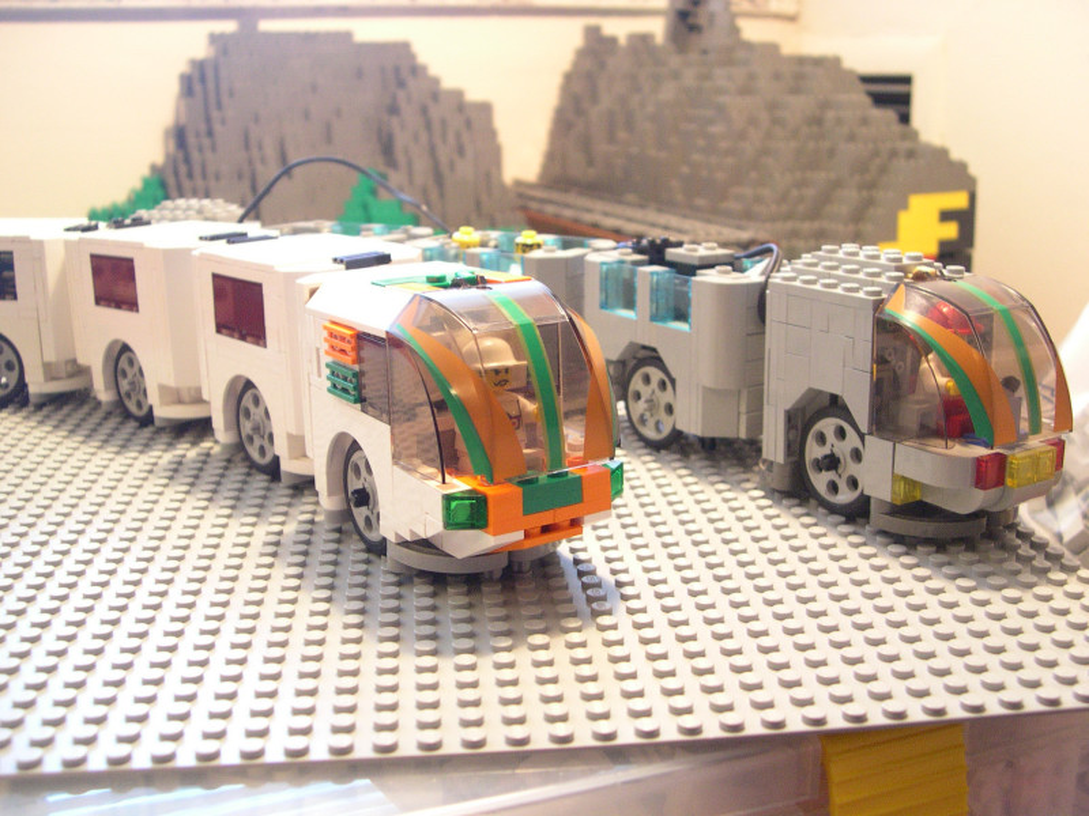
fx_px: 1195
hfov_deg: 49.0
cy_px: 408
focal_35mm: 38
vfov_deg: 37.7
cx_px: 544
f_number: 2.8
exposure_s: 1/16
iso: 400
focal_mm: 8
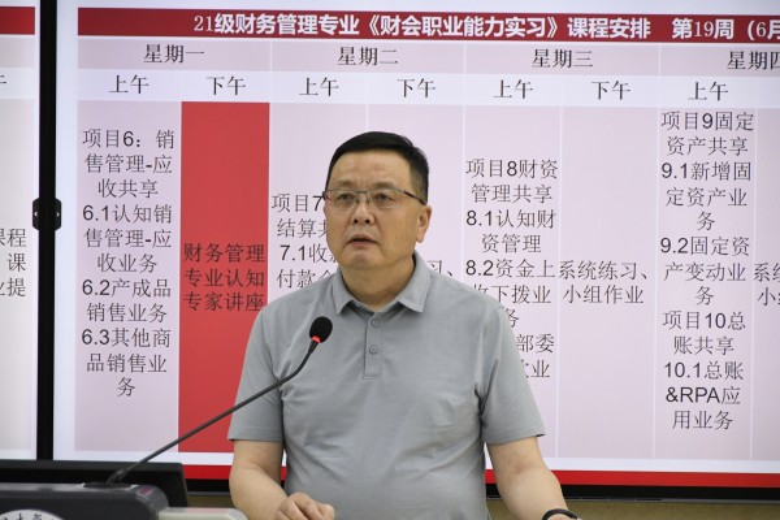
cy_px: 260
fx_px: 4875
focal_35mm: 225
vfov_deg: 6.1
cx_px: 390
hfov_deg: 9.1
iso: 2800
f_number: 5.6
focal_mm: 150
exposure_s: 1/500
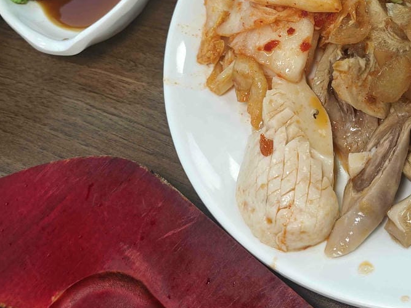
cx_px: 364
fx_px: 641
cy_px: 64
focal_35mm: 54
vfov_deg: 26.5
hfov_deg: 33.8
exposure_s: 1/60
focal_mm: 8.72
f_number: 2.8
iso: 250
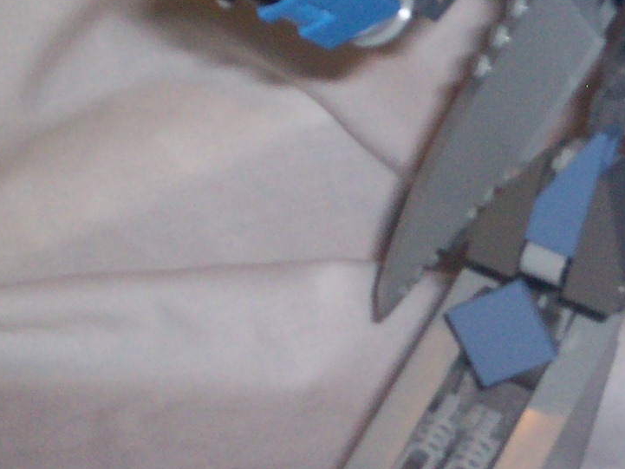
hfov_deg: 16.9
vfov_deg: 12.9
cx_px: 571
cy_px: 140
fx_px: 2077
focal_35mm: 115
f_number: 4.5
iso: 140
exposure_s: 1/64
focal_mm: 5.9
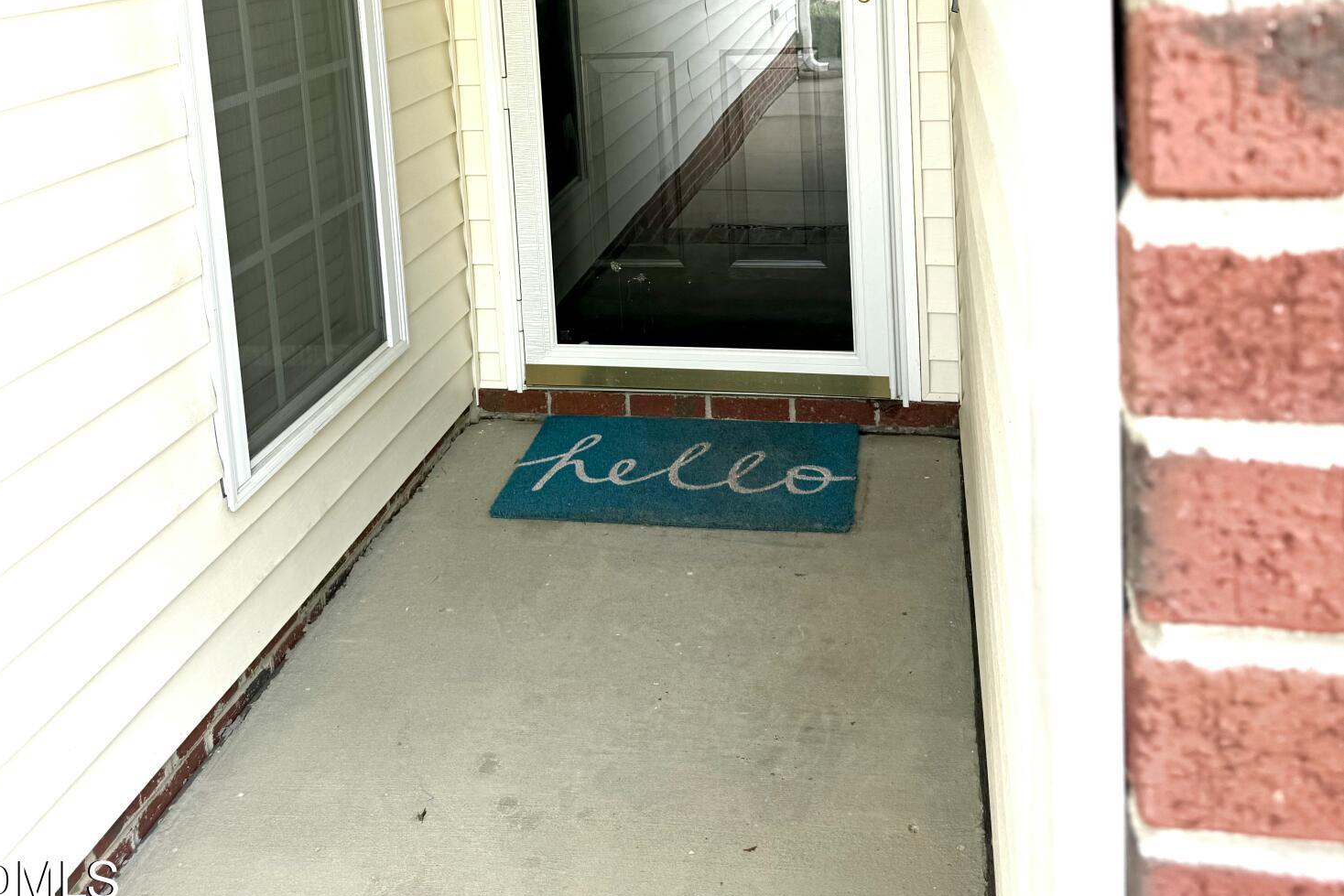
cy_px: 49
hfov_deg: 55.8
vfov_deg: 35.9
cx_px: 660
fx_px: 1269
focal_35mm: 34
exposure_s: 1/451
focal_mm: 6.86
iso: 80
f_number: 1.78
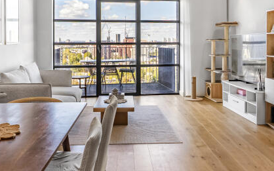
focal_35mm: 40
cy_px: 59
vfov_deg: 31.8
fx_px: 299
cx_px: 138
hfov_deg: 49.3
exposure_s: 1/500
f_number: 8
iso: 1000
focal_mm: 16
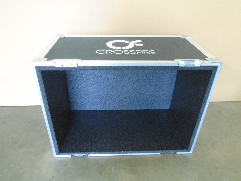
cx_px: 120
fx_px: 181
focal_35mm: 26
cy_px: 90
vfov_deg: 53.1
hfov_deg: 67.3
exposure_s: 1/8
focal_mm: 4.6
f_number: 3.2
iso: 400
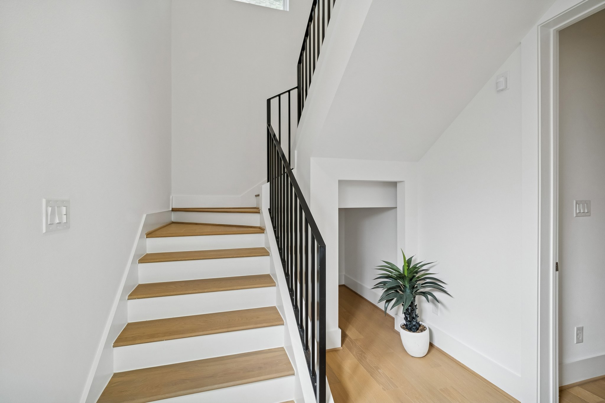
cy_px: 202
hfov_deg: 100.4
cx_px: 302
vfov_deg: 77.3
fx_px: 252
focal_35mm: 15
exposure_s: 1/250
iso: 640
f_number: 8
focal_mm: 15
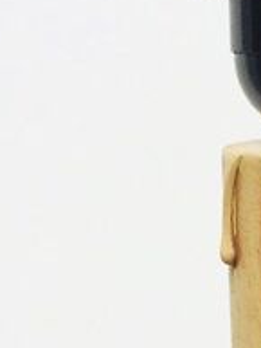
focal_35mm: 154
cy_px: 435
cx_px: 346
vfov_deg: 12.5
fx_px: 1546
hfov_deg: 9.5
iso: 32
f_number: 2.2
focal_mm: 4.15
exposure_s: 1/1580
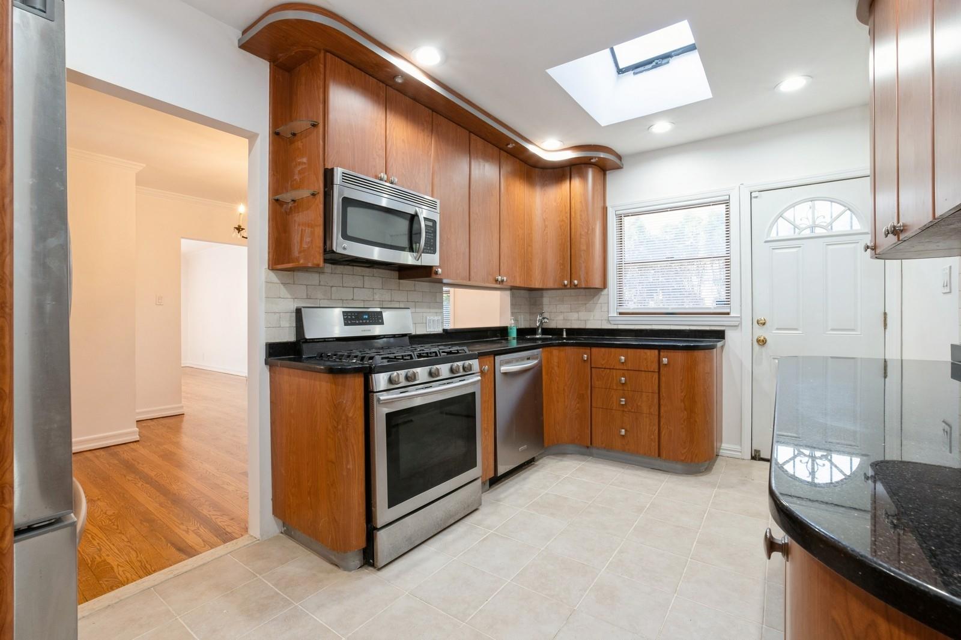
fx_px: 400
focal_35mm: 15
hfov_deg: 100.4
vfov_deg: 77.3
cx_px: 480
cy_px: 320
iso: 640
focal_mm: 15
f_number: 14
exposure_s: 1/6
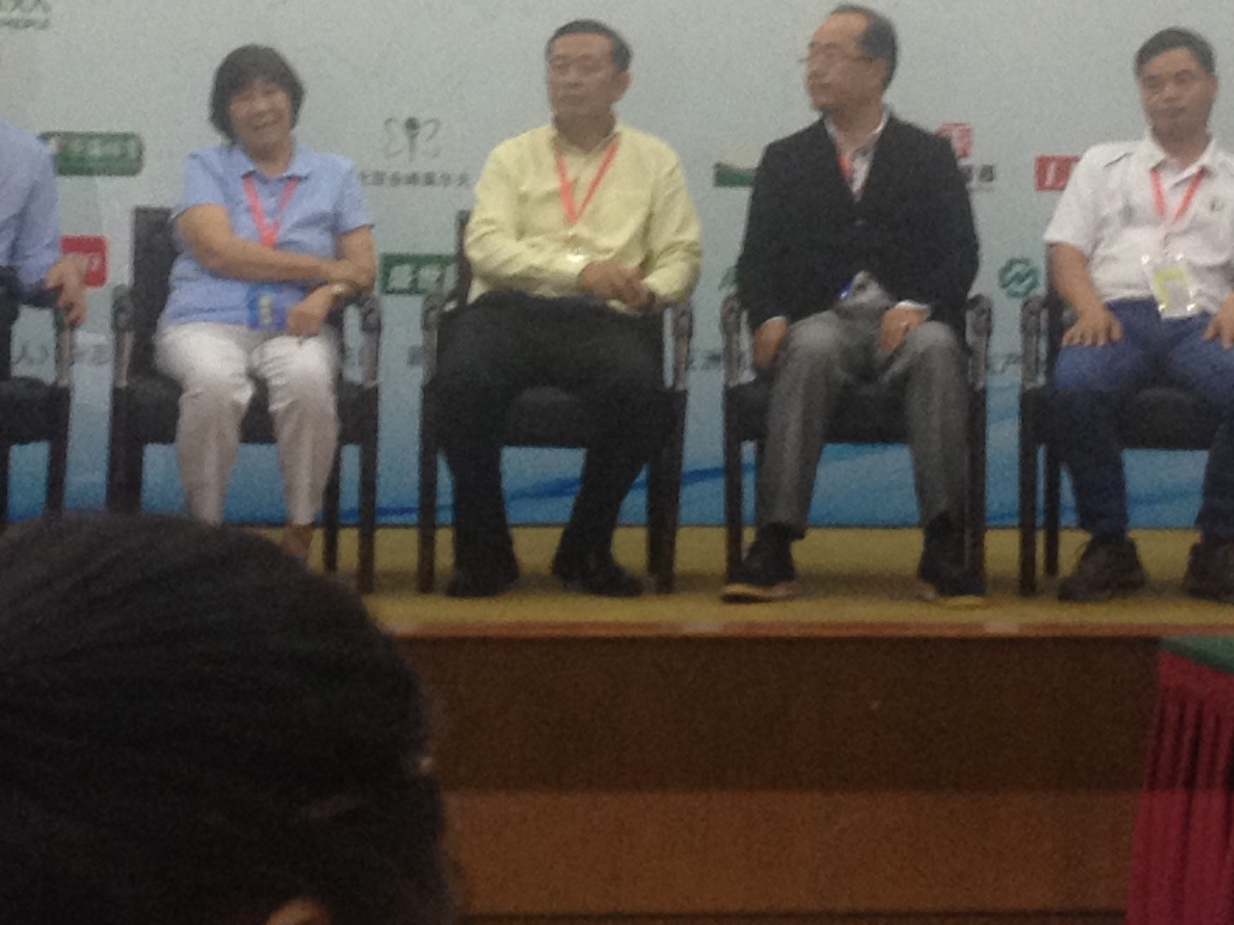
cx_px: 737
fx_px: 4634
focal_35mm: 130
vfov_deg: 11.3
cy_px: -72
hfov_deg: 15.2
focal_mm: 4.28
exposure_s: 1/20
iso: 100
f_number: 2.4
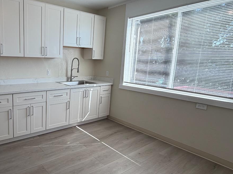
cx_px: 58
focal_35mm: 24
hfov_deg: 67.1
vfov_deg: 56.8
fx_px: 162
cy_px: 84
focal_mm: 2.22
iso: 40
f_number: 2.2
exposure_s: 1/246
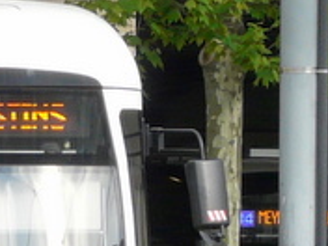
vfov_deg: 3.3
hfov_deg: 4.4
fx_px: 4245
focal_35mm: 448
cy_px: 280
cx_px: -138
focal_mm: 12.9
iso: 100
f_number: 4
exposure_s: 1/160
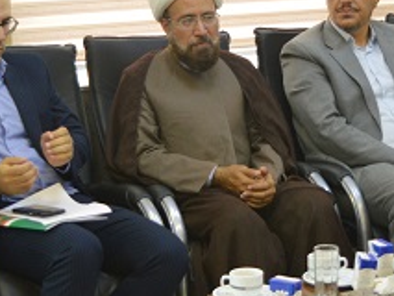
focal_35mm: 122
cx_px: 213
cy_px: 120
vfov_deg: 12.2
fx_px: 1389
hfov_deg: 16.1
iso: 560
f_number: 4.2
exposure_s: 1/60
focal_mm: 30
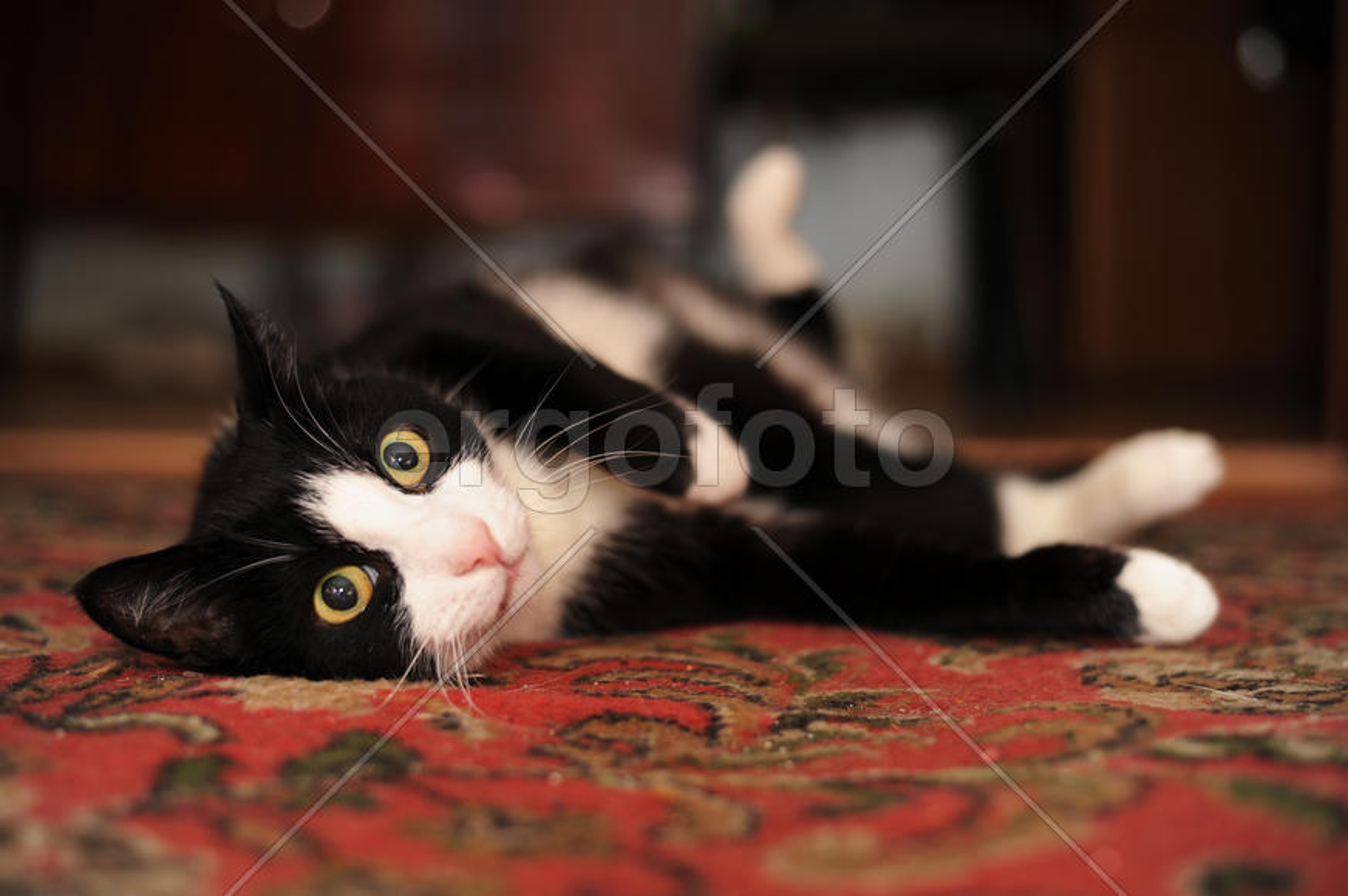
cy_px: 448
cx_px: 674
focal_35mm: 50
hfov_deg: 39.6
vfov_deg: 27.0
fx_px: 1871
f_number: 2.5
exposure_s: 1/250
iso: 200
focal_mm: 50
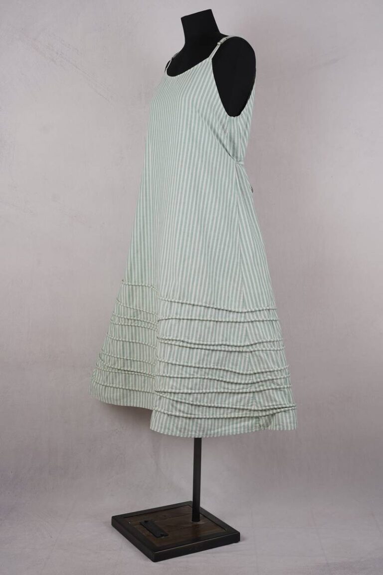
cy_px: 288
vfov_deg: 42.7
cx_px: 192
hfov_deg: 29.2
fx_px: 734
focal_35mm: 46
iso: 50
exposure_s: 1/13
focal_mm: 46
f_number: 6.3
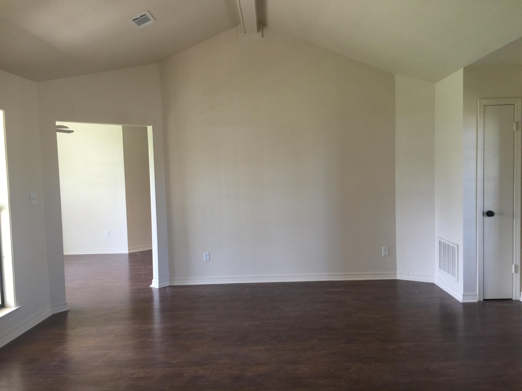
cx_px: 261
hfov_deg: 61.7
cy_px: 196
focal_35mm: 29
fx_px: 437
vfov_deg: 48.2
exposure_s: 1/30
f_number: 2.2
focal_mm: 4.15
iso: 40
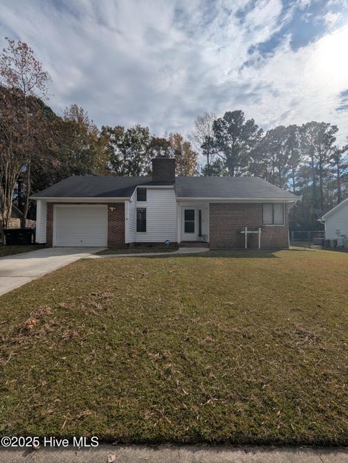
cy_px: 232
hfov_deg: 78.2
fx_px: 214
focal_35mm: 16
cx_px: 174
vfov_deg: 94.4
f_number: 2.2
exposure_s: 1/8475
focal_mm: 2.35
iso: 47
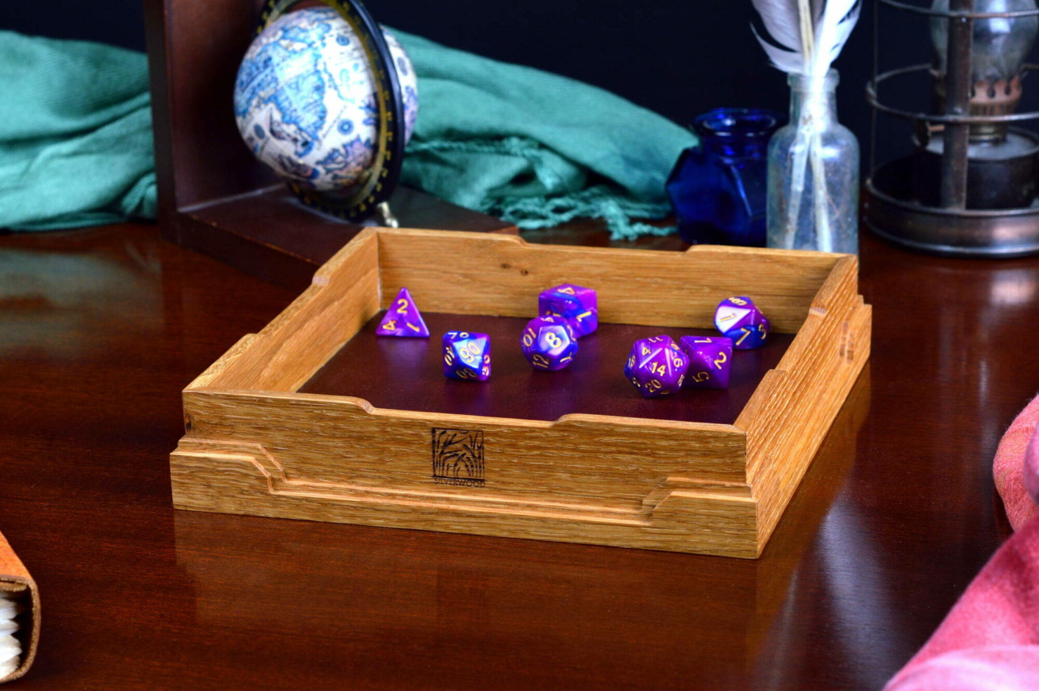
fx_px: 2163
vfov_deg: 18.2
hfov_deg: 27.0
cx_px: 520
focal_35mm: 75
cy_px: 346
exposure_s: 1/20
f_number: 7.1
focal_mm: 50
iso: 200
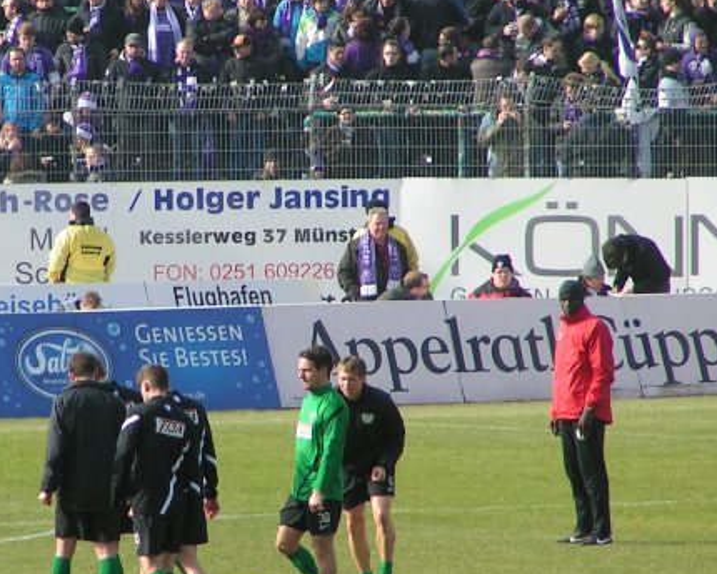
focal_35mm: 690
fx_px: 14642
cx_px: 197
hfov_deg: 2.8
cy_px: 294
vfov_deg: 2.2
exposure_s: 1/500
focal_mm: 58
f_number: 4
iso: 50
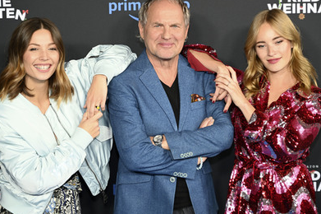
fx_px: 739
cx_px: 163
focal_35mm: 83
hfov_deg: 24.5
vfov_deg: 16.4
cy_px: 105
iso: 500
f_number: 2.8
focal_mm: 72
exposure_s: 1/125
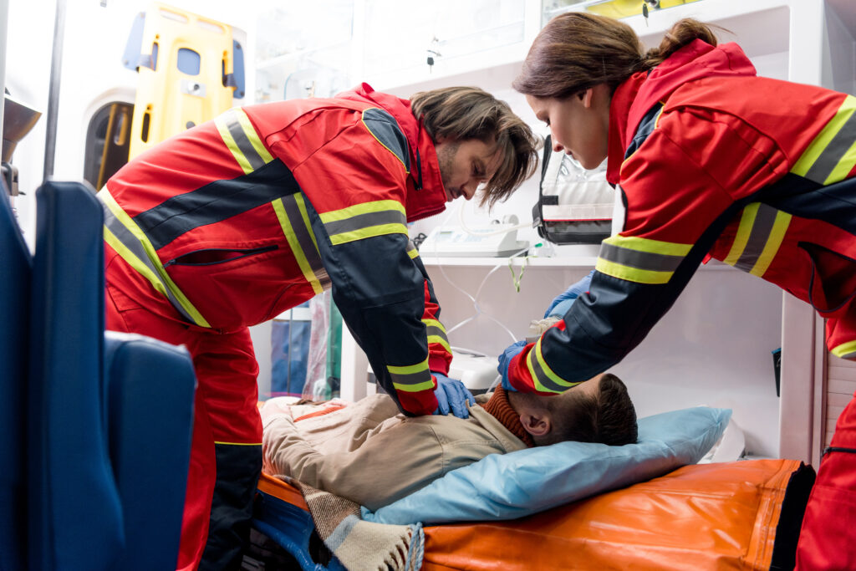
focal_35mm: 32
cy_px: 286
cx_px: 428
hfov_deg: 58.7
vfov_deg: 41.1
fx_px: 761
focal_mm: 32
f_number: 3.5
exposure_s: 1/200
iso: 250
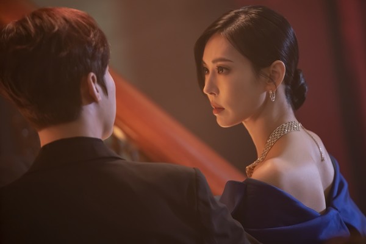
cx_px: 183
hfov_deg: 10.3
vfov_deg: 6.9
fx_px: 2033
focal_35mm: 200
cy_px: 122
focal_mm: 200
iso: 1600
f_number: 2.8
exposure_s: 1/200
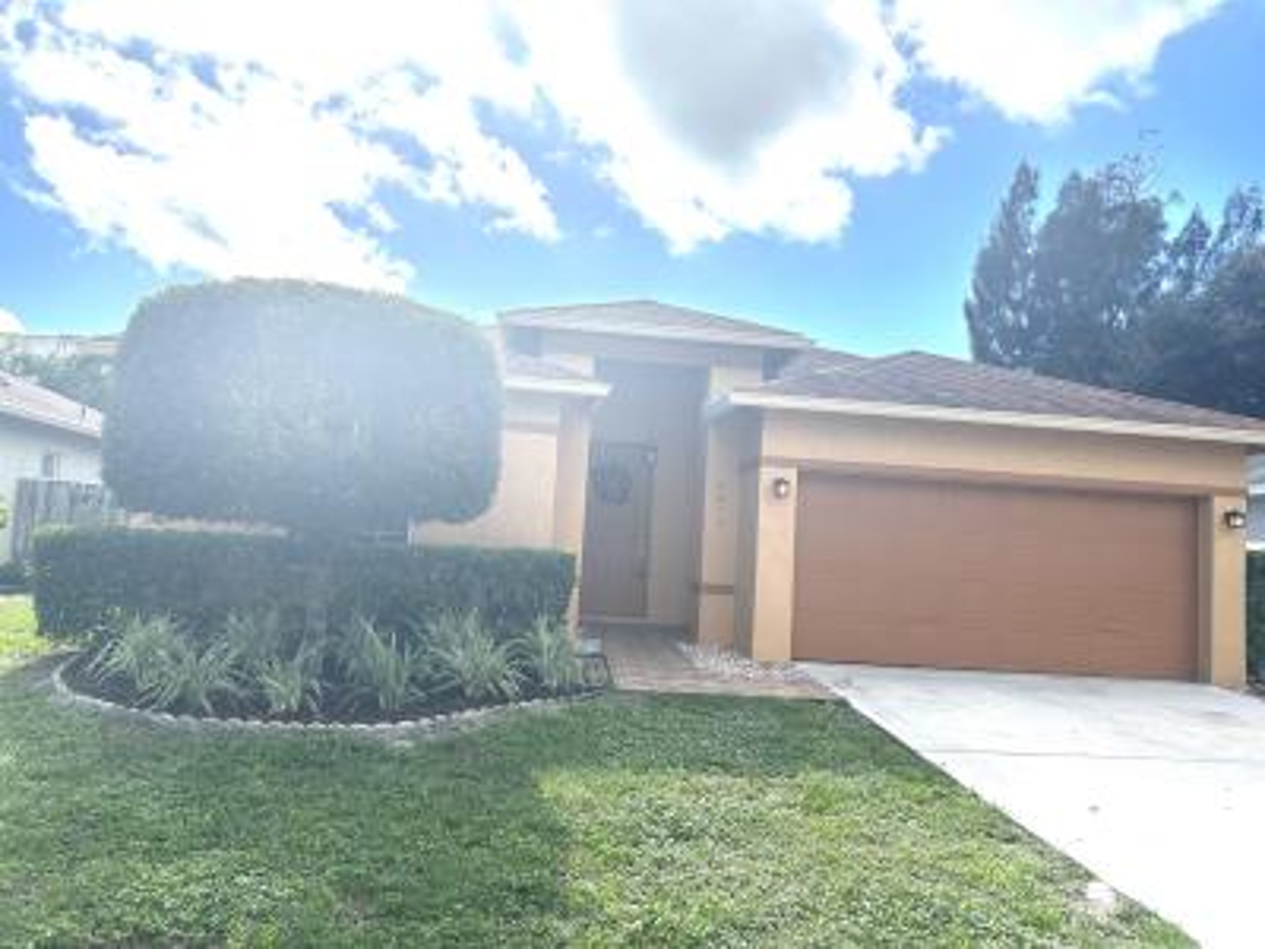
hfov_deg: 67.3
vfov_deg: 53.1
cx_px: 632
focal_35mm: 26
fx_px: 950
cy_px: 474
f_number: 1.5
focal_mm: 5.7
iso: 50
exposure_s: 1/7463
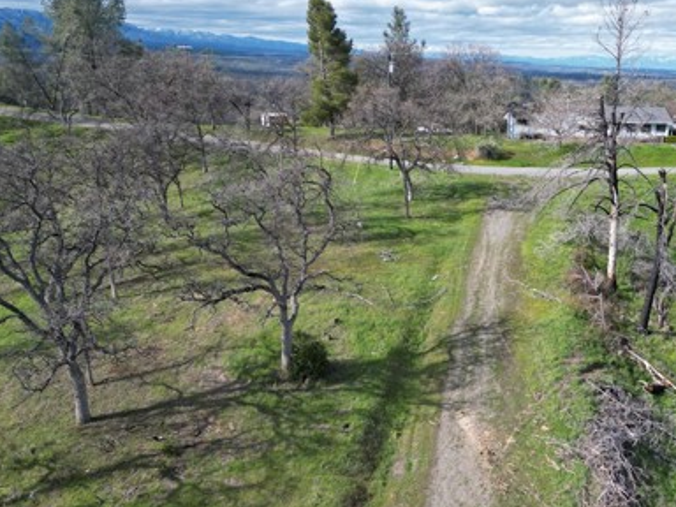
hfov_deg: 45.7
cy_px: 354
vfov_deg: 35.5
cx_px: 475
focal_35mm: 40
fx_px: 781
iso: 150
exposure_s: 1/2500
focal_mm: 6.72
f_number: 1.7
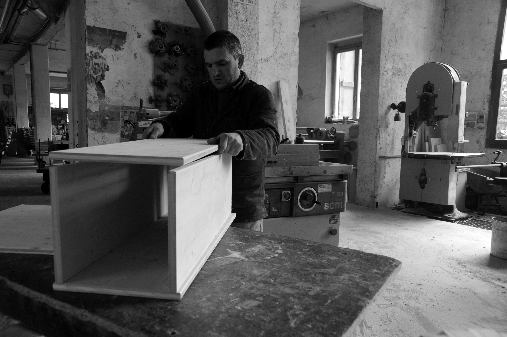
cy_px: 168
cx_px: 254
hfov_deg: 63.7
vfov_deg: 44.9
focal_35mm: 29
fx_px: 408
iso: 2000
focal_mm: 29
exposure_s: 1/100
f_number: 7.1
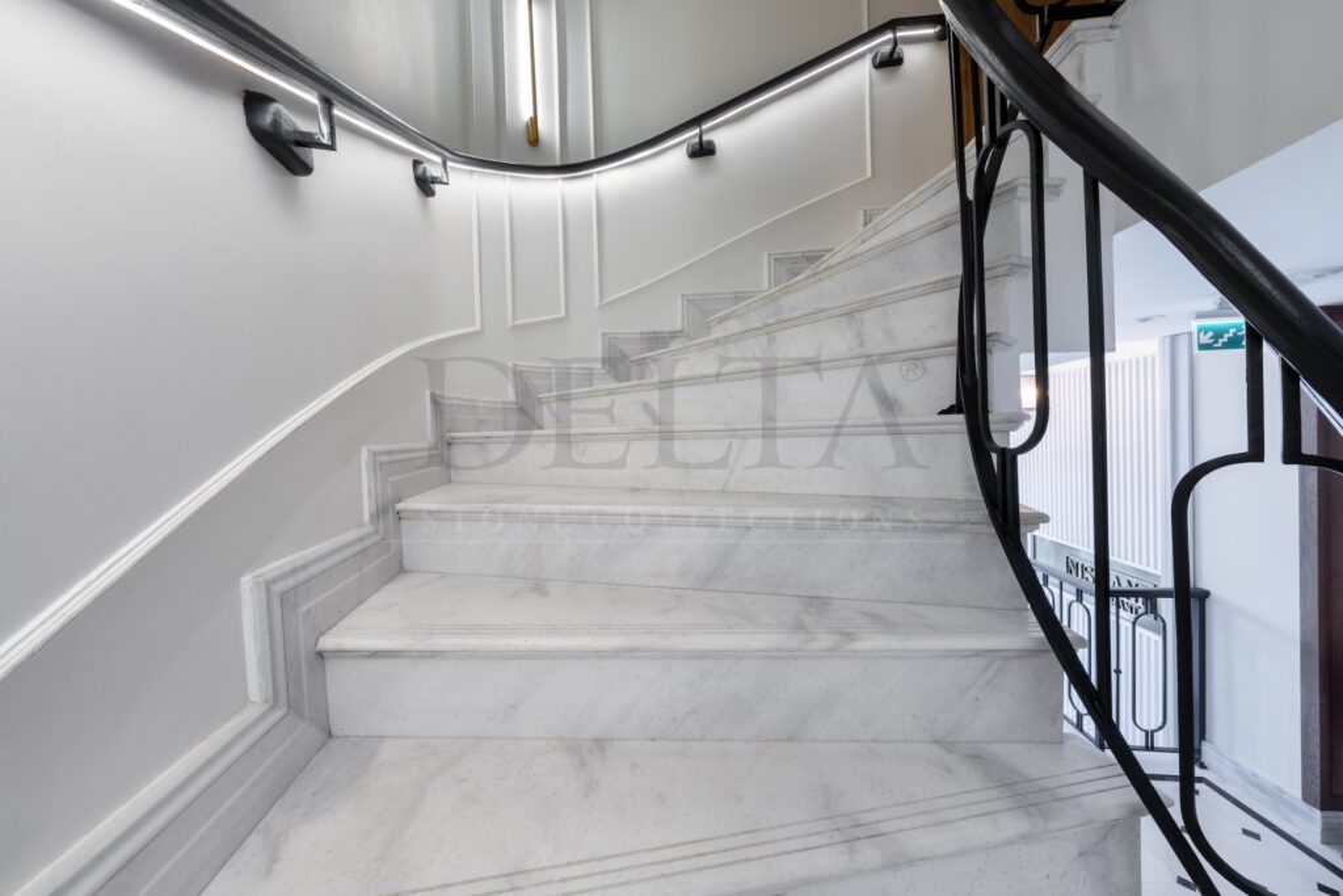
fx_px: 448
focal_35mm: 12
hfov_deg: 112.6
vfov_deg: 90.0
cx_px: 672
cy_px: 448
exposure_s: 1/2.5
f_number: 16
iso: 100
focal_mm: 12
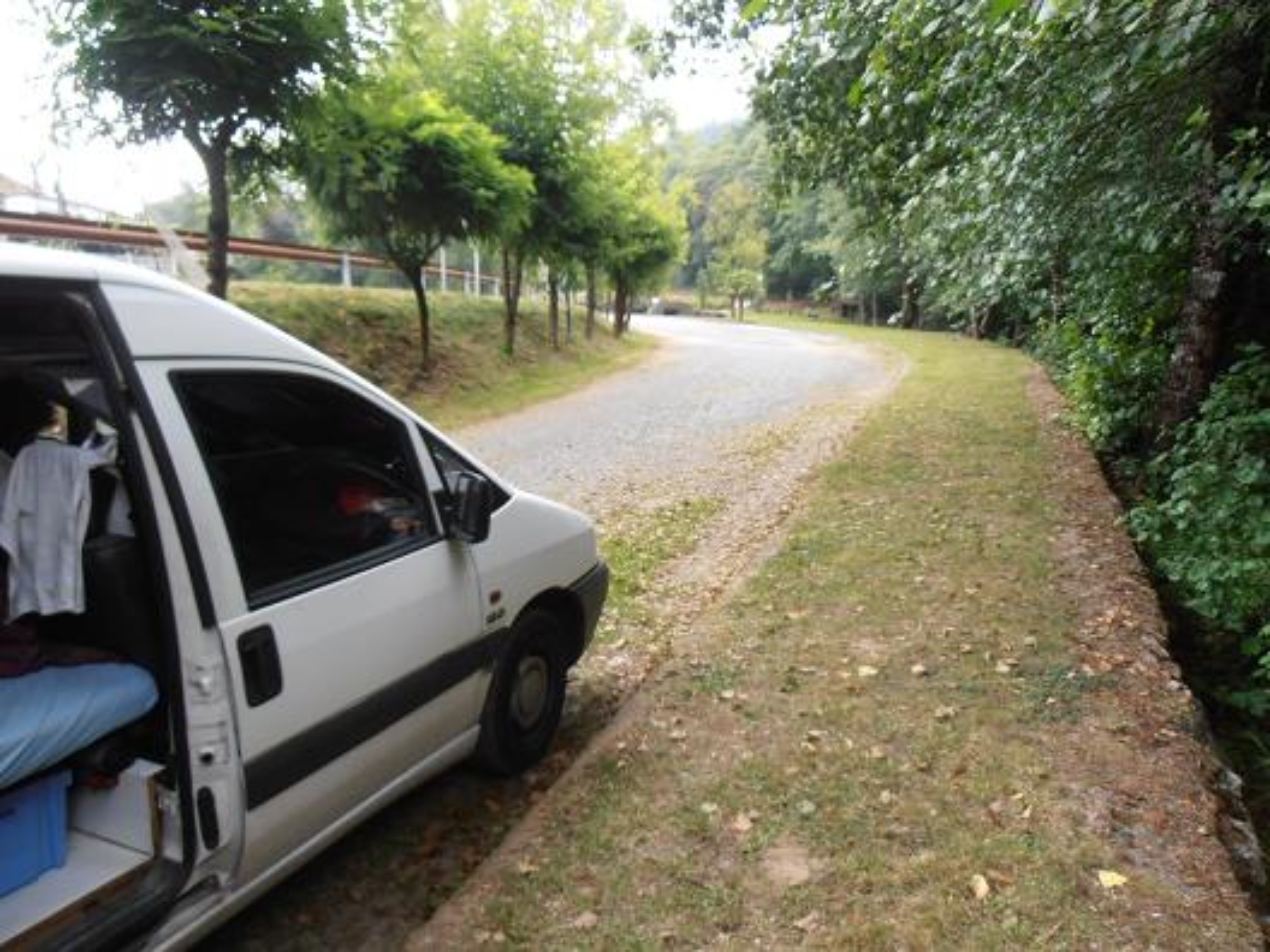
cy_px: 476
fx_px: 881
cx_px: 635
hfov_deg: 71.6
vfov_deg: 56.8
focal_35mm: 24
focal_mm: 4.2
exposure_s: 1/80
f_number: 3
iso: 80
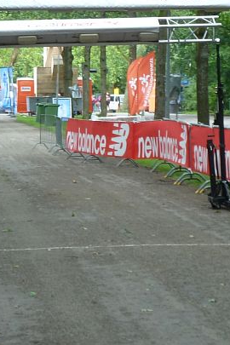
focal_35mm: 176
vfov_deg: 11.6
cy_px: 58
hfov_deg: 7.8
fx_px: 1687
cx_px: 126
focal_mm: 11
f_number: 4.1
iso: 125
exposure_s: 1/40
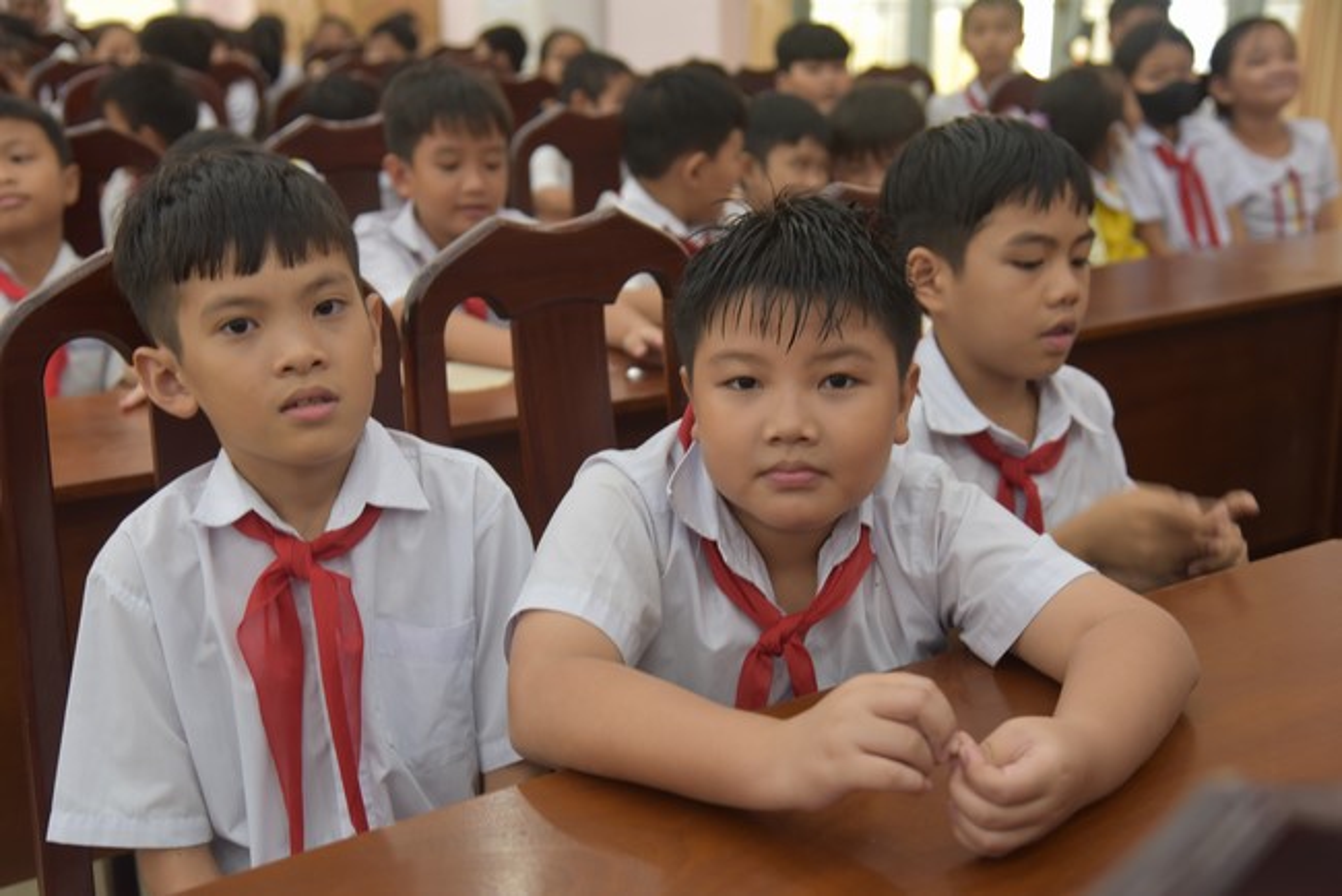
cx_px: 671
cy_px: 448
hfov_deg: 39.6
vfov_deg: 27.0
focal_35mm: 50
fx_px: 1865
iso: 900
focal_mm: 50
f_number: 4
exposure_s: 1/60
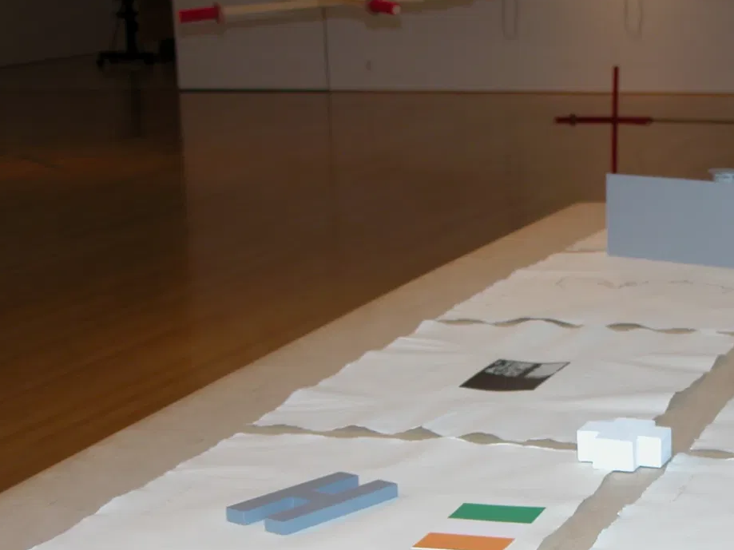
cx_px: 607
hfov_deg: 19.2
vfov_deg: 14.6
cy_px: 410
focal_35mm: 101
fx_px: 2141
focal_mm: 14.7
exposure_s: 1/30
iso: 100
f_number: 3.1
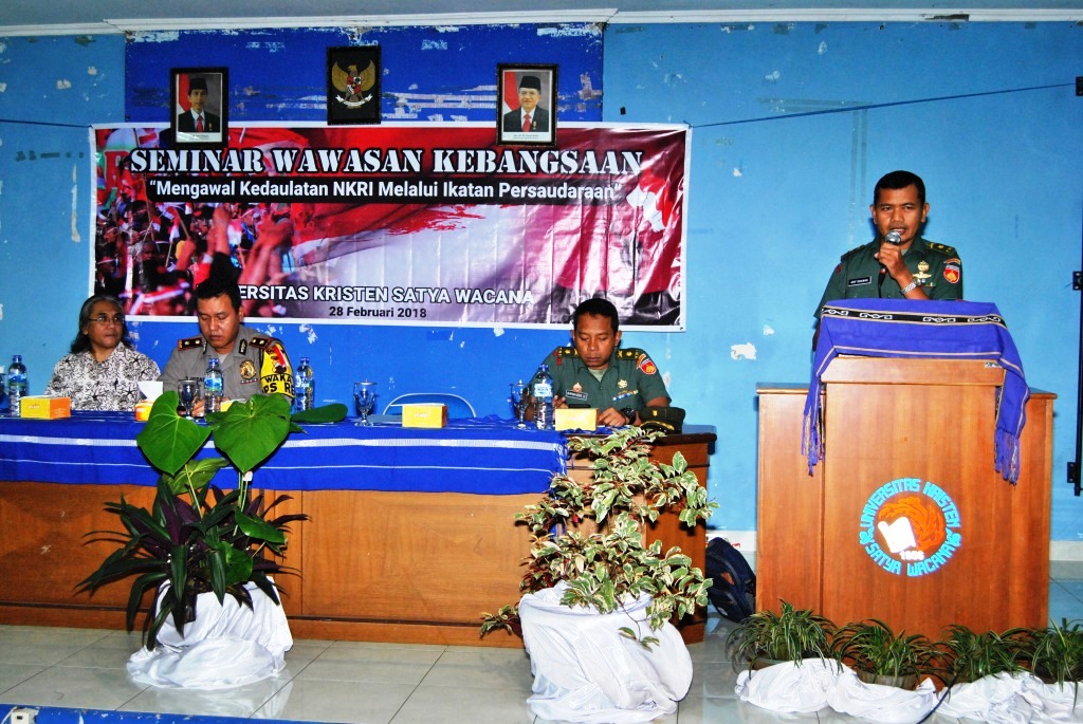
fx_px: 1355
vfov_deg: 29.9
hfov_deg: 43.6
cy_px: 362
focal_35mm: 45
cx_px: 542
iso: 800
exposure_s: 1/125
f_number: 5.6
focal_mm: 30
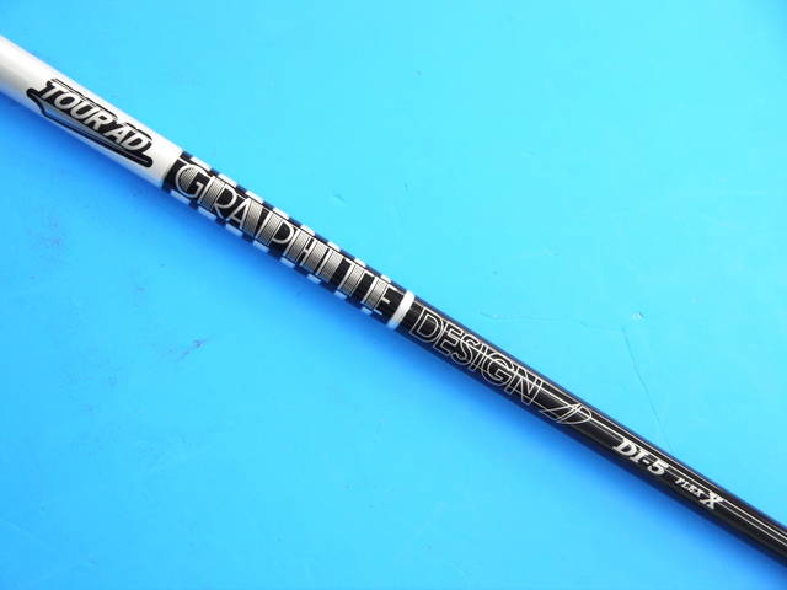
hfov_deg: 38.2
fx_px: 1137
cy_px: 295
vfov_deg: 29.1
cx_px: 394
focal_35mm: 50
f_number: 4.6
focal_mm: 25
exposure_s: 1/100
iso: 800
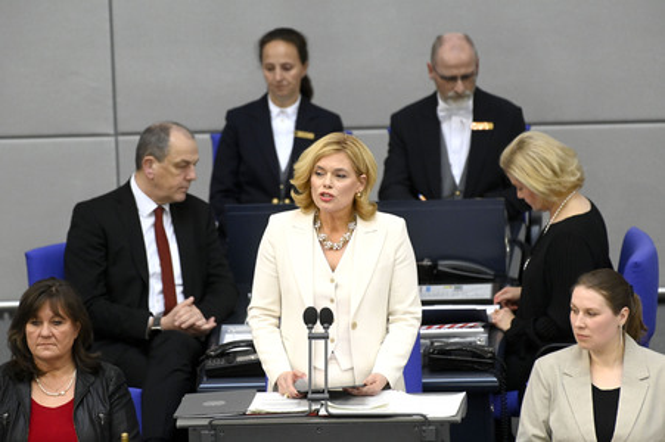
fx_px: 9229
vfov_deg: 2.7
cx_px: 332
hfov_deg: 4.1
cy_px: 221
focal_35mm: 500
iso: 8000
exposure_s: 1/500
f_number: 5.6
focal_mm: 500
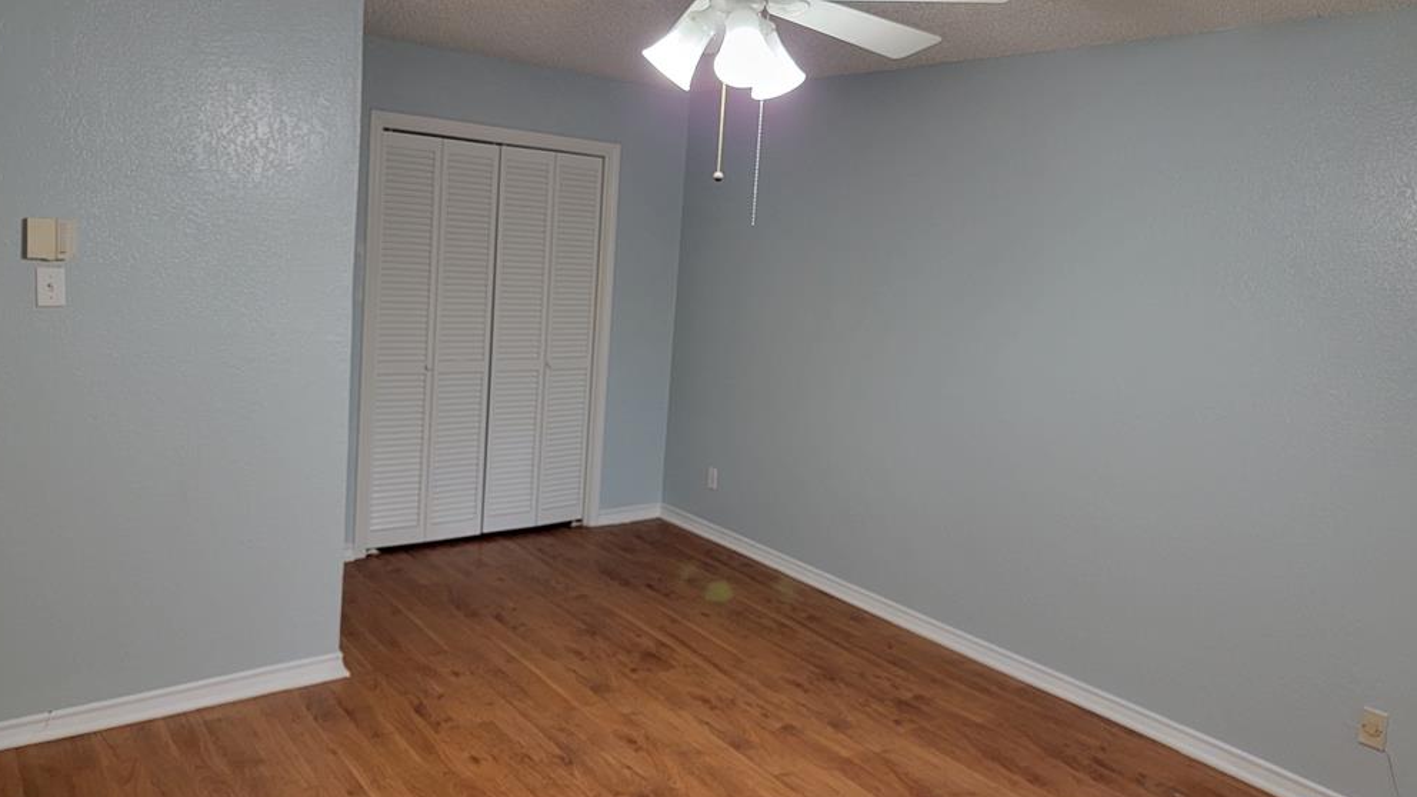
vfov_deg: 42.7
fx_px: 1014
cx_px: 713
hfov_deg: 69.9
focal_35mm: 27
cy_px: 331
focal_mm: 6.7
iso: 200
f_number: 1.8
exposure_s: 1/60
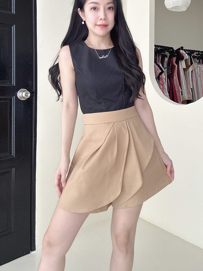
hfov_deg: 46.8
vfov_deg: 59.6
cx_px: 103
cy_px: 111
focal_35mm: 30
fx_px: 235
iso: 80
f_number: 1.9
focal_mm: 2.69
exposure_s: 1/72
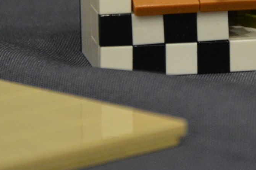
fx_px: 2659
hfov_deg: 5.5
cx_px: 196
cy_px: -75
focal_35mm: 374
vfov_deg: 3.7
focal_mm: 80
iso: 2500
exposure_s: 1/160
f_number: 5.3
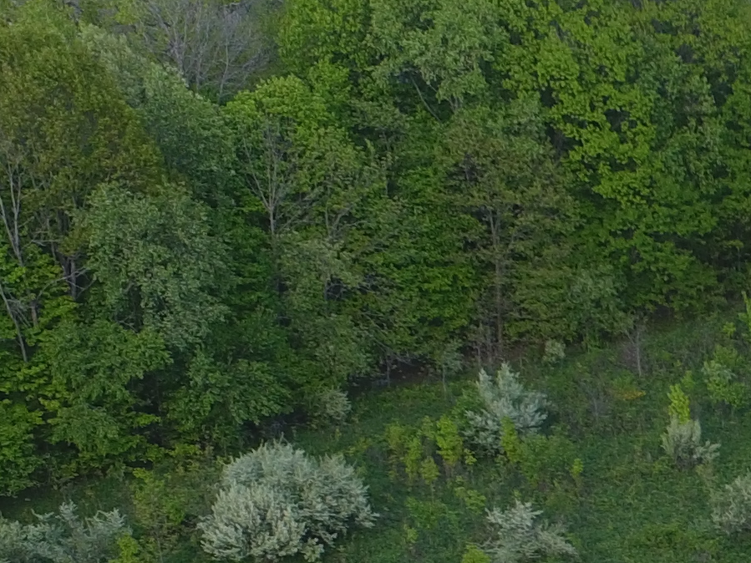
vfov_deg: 15.9
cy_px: 697
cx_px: 1148
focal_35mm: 89
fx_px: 1931
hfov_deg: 19.1
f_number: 2.8
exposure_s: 1/225
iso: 100
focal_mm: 3.61
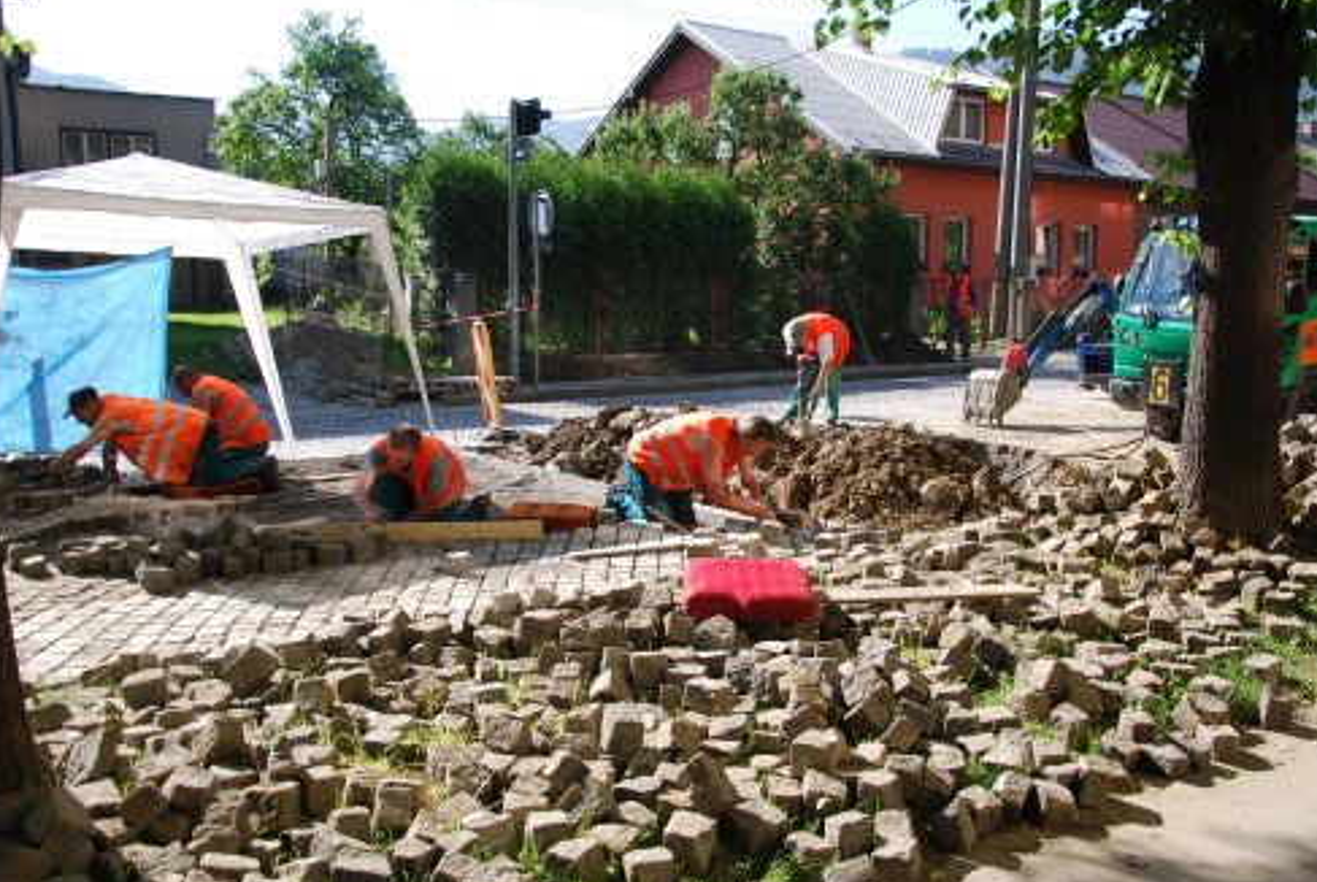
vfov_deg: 37.4
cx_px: 719
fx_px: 1303
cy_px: 441
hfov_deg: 53.6
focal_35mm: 36
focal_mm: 21
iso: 200
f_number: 3.8
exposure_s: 1/640
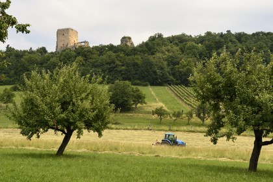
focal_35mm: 52
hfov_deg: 38.2
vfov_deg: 26.0
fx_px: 394
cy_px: 91
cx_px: 136
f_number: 11
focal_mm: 52
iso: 200
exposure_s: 1/250
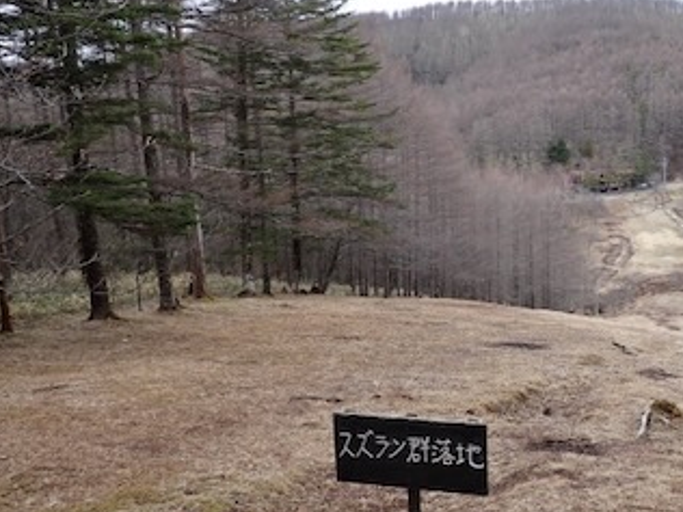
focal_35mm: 38
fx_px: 750
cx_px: 497
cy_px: 235
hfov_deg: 47.5
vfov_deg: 37.7
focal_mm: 4.5
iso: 100
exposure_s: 1/640
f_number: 2.8
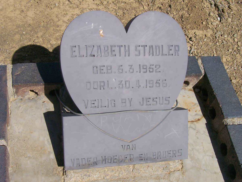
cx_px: 121
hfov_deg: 42.1
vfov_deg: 32.2
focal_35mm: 45
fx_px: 315
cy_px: 91
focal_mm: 7.6
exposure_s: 1/923
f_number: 5.4
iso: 80
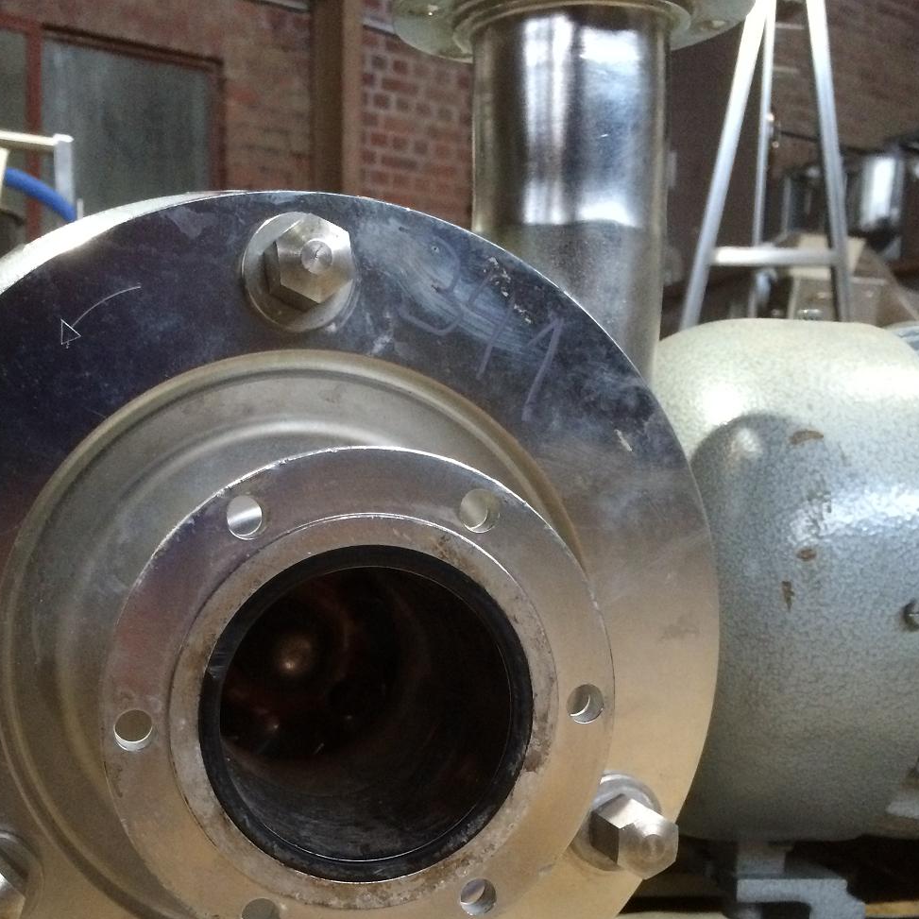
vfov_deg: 37.9
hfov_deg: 39.0
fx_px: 1292
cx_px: 359
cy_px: 724
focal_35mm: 43
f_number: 2.2
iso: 320
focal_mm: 4.15
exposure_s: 1/25
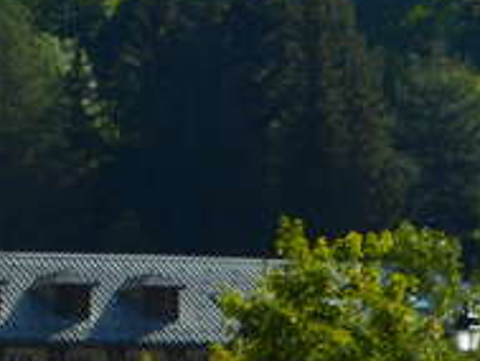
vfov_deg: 4.6
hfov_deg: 6.1
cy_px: -175
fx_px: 4496
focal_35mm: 324
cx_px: 150
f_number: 5.8
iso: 80
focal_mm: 18.2
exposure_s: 1/320
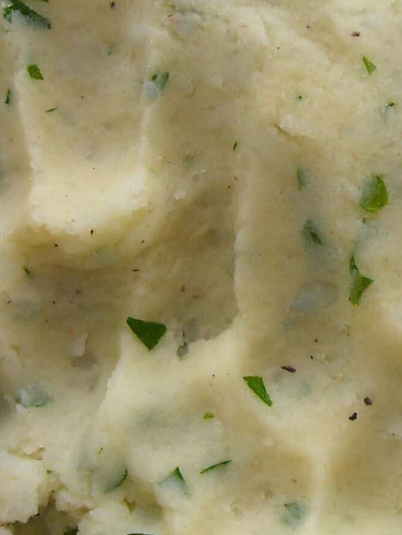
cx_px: 493
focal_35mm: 110
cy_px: 212
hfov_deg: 13.1
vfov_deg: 17.9
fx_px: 1703
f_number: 3.2
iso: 50
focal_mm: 6.3
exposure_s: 1/25
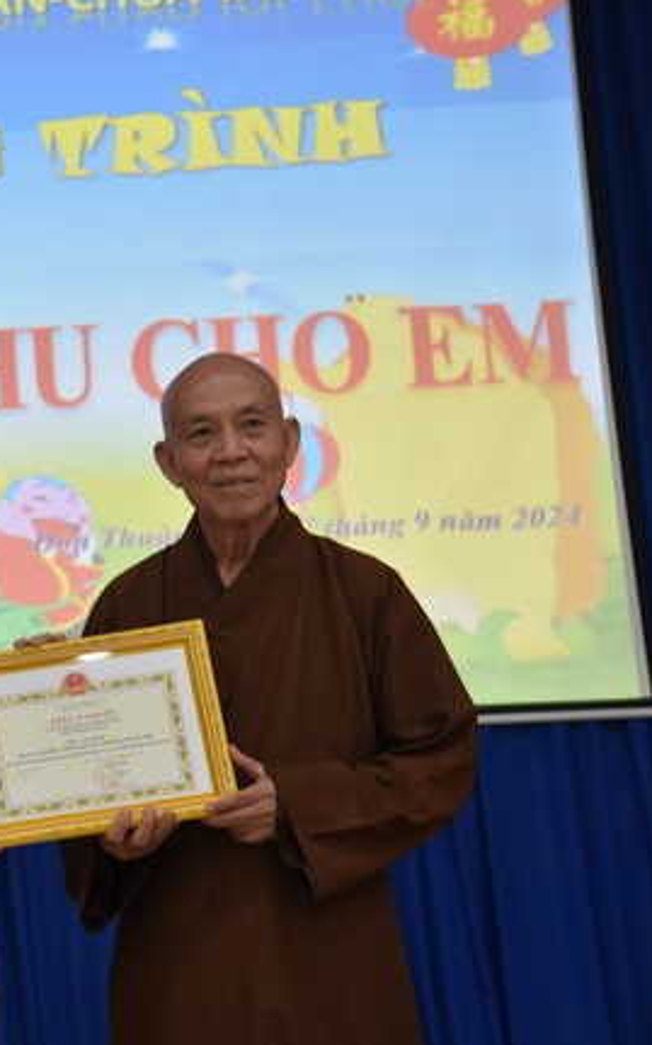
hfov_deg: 15.7
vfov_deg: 25.8
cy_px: 521
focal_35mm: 80
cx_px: -116
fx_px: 2277
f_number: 4
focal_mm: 52
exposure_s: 1/60
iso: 560
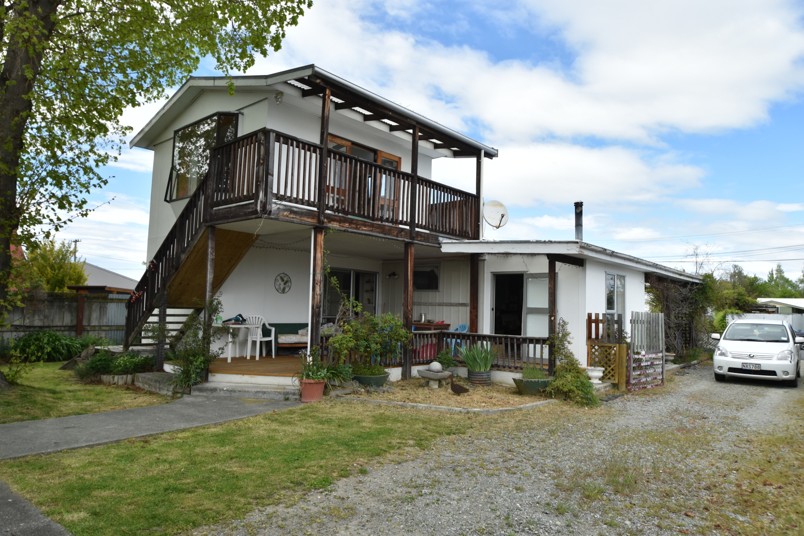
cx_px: 402
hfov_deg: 77.3
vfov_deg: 56.1
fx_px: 502
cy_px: 268
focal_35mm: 22
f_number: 9
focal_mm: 15
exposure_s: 1/320
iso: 200
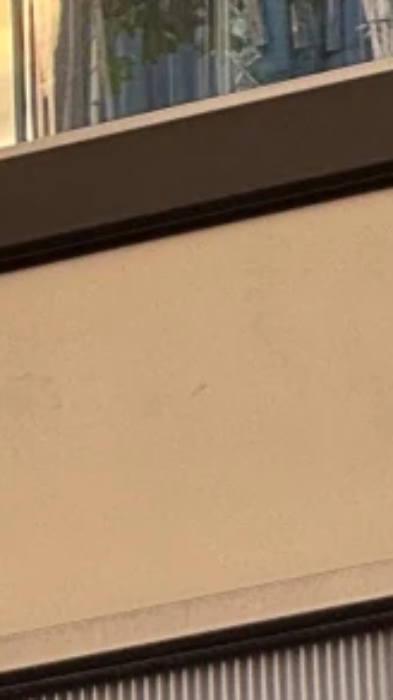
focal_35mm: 644
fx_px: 11944
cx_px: -779
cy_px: -506
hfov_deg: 1.9
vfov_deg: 3.3
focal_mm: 15.66
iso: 50
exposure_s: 1/218
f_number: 2.8
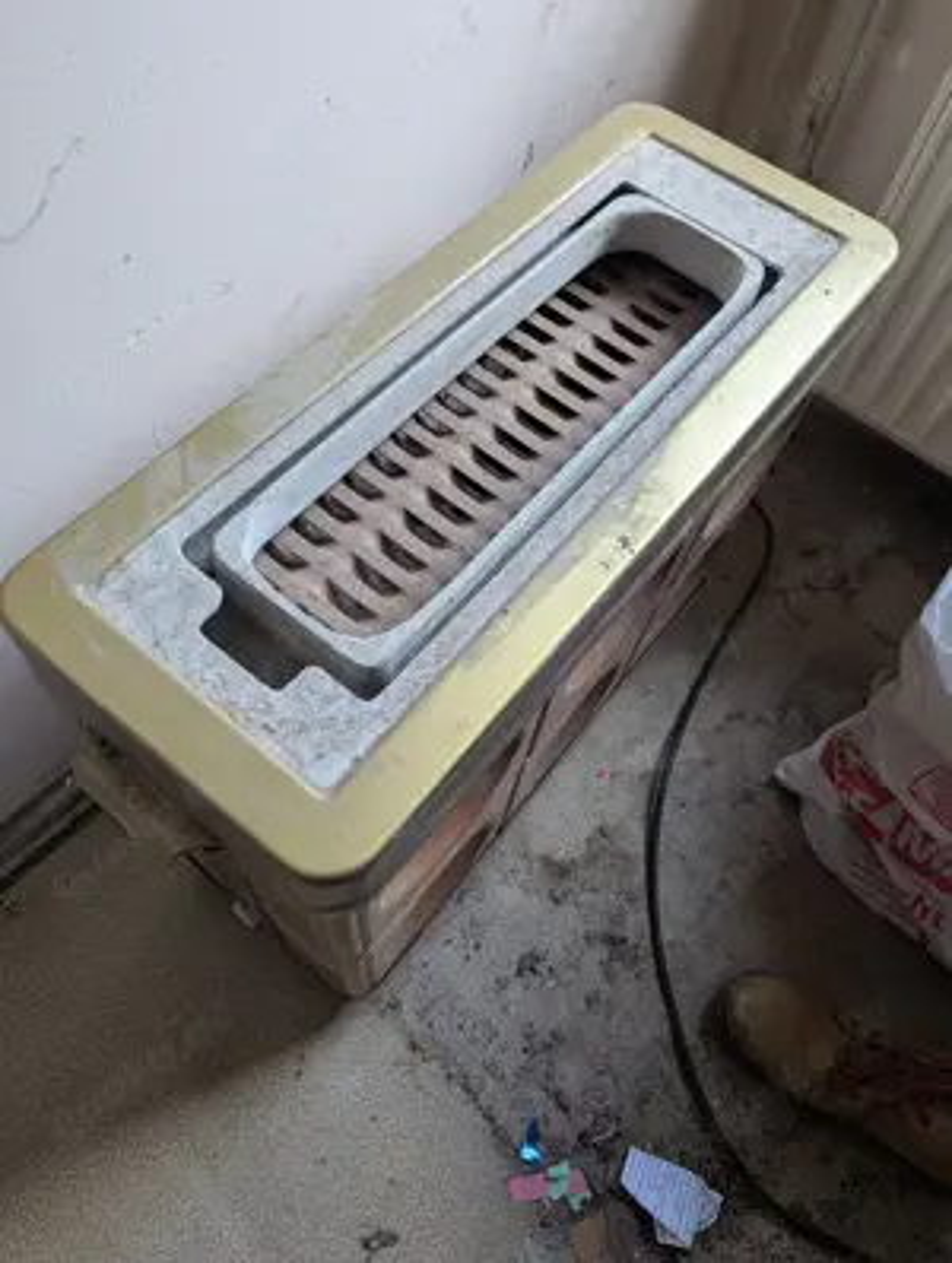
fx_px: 877
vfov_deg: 71.5
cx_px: 476
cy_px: 632
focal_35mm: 24
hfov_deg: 57.0
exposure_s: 1/354
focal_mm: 6.81
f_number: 1.85
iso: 570
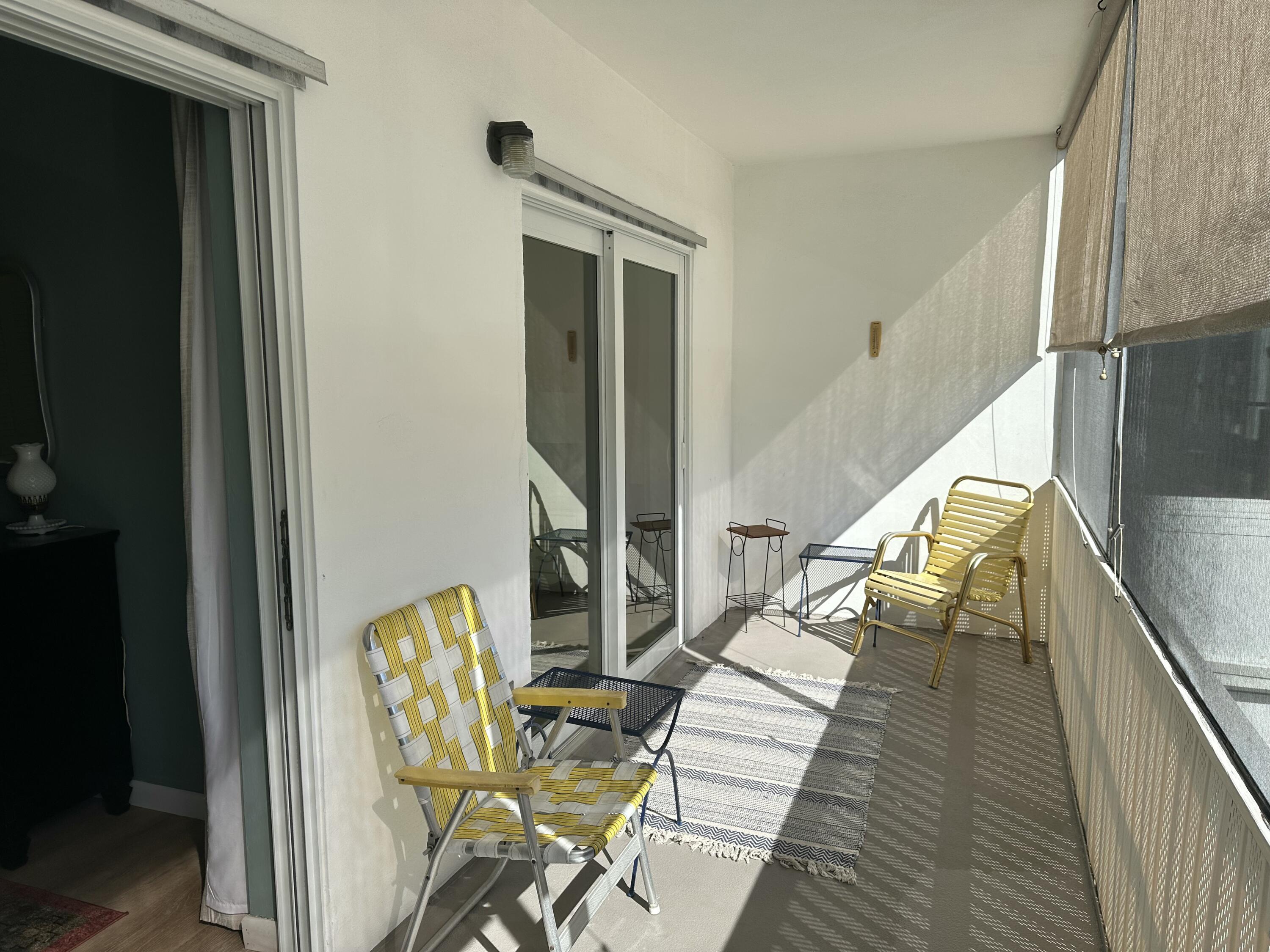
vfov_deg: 56.8
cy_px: 476
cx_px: 635
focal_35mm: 24
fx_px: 881
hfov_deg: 71.6
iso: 80
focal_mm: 6.86
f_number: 1.78
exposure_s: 1/2155
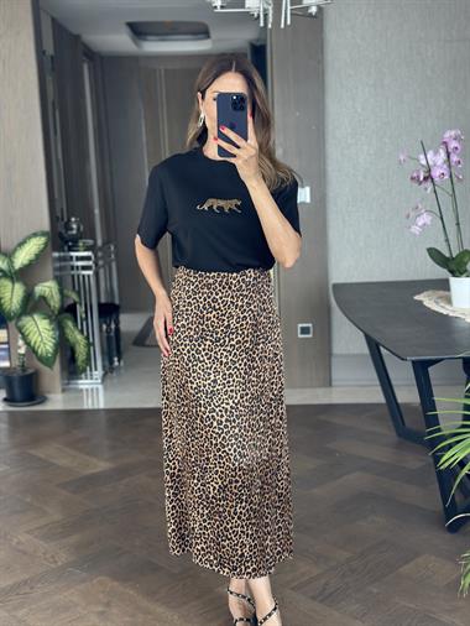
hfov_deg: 30.3
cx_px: 235
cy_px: 313
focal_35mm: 48
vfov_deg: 39.6
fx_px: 868
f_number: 1.78
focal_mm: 6.86
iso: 125
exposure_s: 1/121
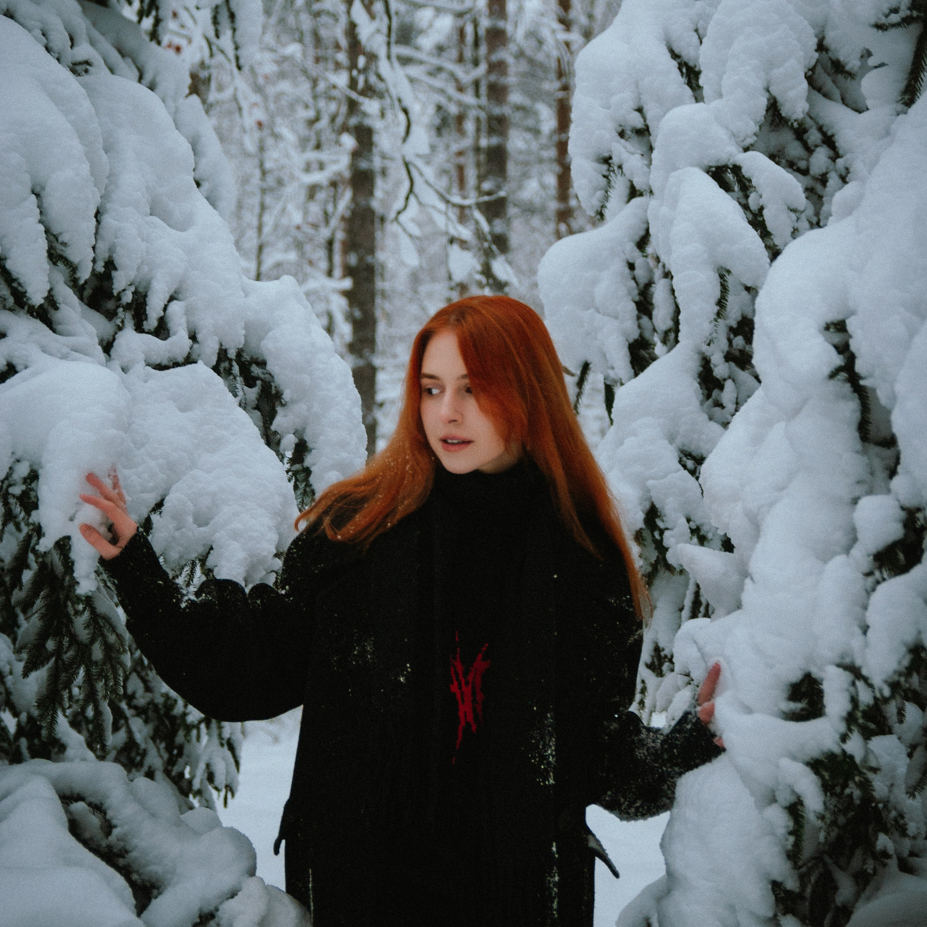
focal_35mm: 77
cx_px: 460
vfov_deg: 22.5
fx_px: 2333
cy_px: 397
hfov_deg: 22.5
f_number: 2.8
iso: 200
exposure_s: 1/400
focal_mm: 40
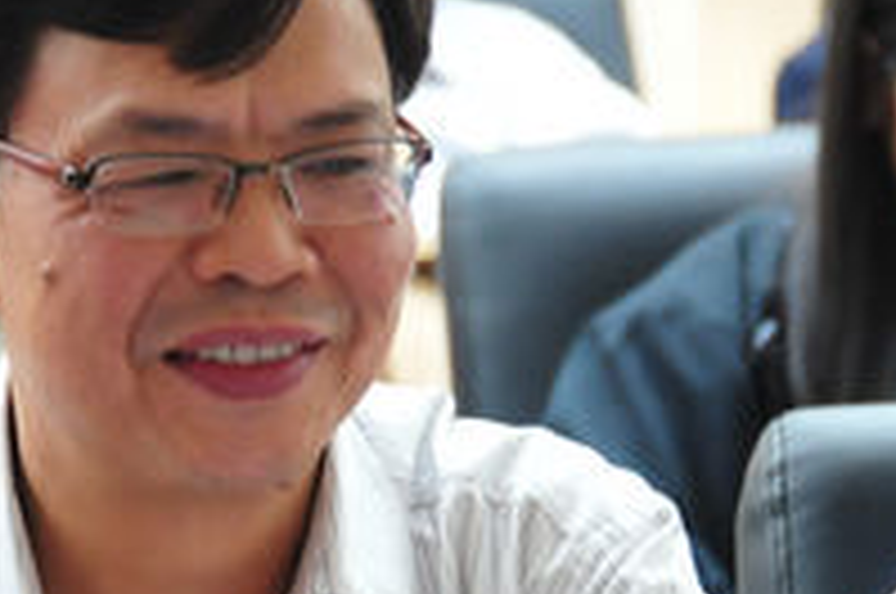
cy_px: 619
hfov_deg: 4.4
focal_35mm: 475
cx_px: 212
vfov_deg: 2.9
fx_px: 11791
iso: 1600
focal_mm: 105
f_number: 5.3
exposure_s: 1/125
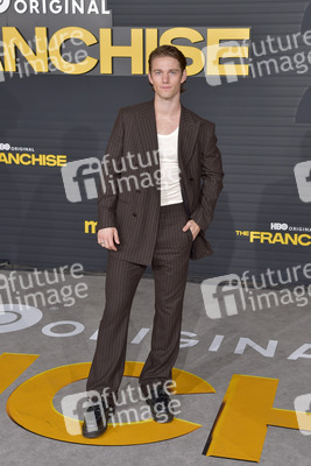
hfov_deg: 27.0
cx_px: 156
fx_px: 647
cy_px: 233
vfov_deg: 39.6
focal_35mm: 50
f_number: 6.3
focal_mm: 50
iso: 400
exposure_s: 1/250
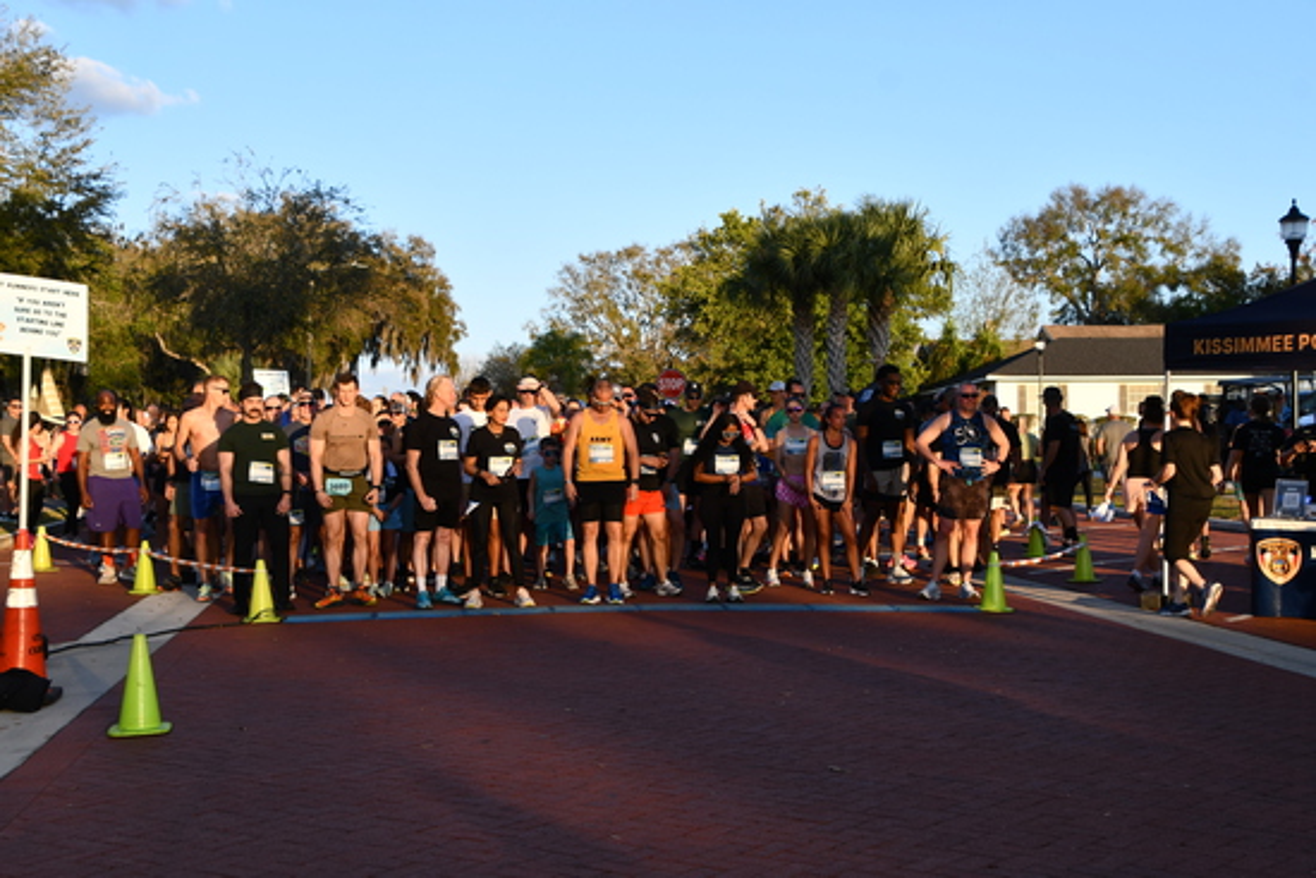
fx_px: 1755
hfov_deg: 41.1
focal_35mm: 48
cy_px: 439
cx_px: 658
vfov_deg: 28.1
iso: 200
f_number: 7.1
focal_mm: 32
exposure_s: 1/250
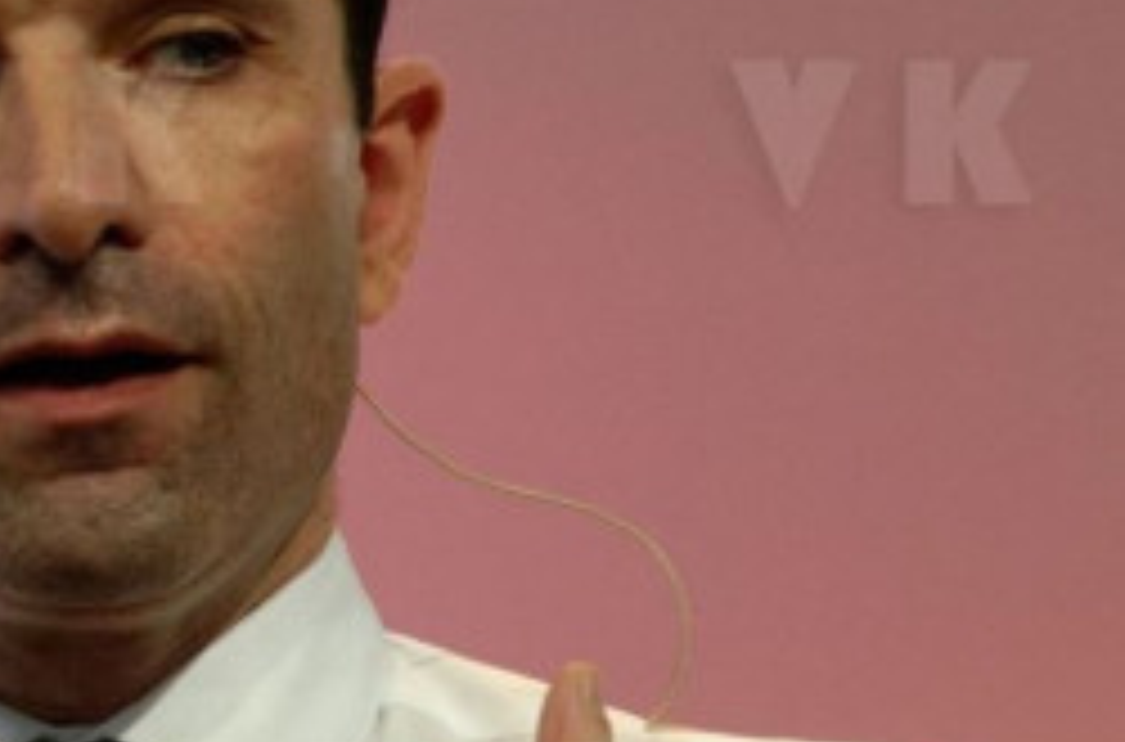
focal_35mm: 961
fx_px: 29937
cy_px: 270
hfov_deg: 2.2
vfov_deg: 1.4
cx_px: -374
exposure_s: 1/500
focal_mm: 200
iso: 1000
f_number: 4.5
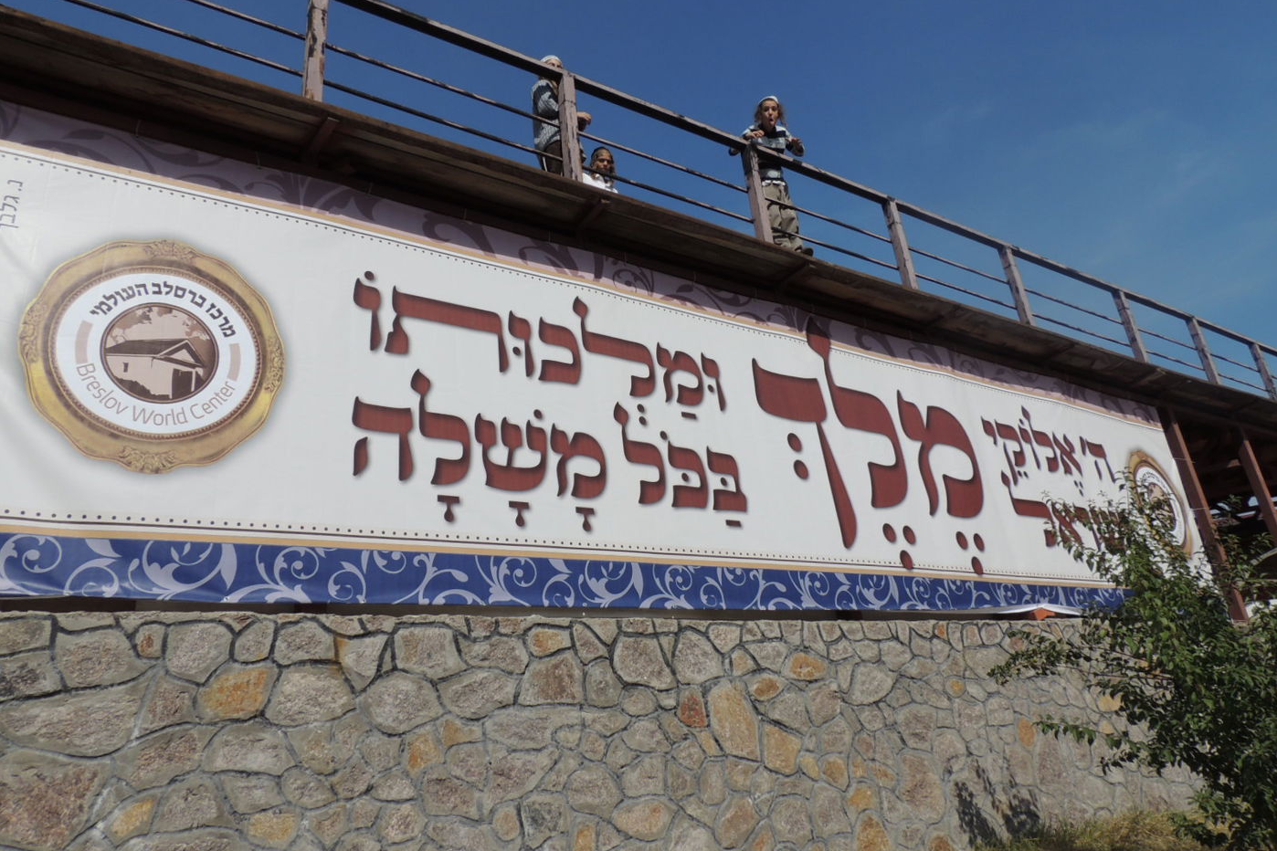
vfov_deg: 51.2
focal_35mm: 25
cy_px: 373
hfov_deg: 71.5
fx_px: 887
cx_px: 638
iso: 100
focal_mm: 4.3
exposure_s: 1/1250
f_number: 4.7
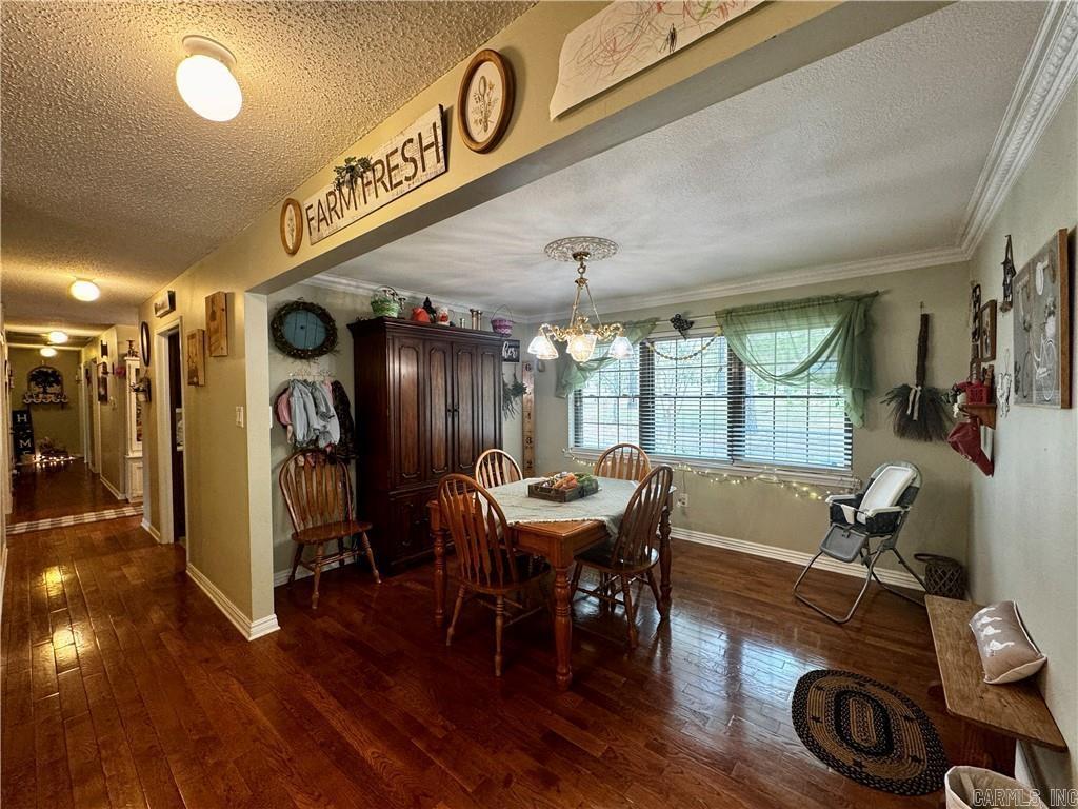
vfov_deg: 85.7
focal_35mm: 14
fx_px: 436
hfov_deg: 102.1
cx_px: 539
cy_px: 404
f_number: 2.2
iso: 160
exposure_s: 1/60
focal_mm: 2.22
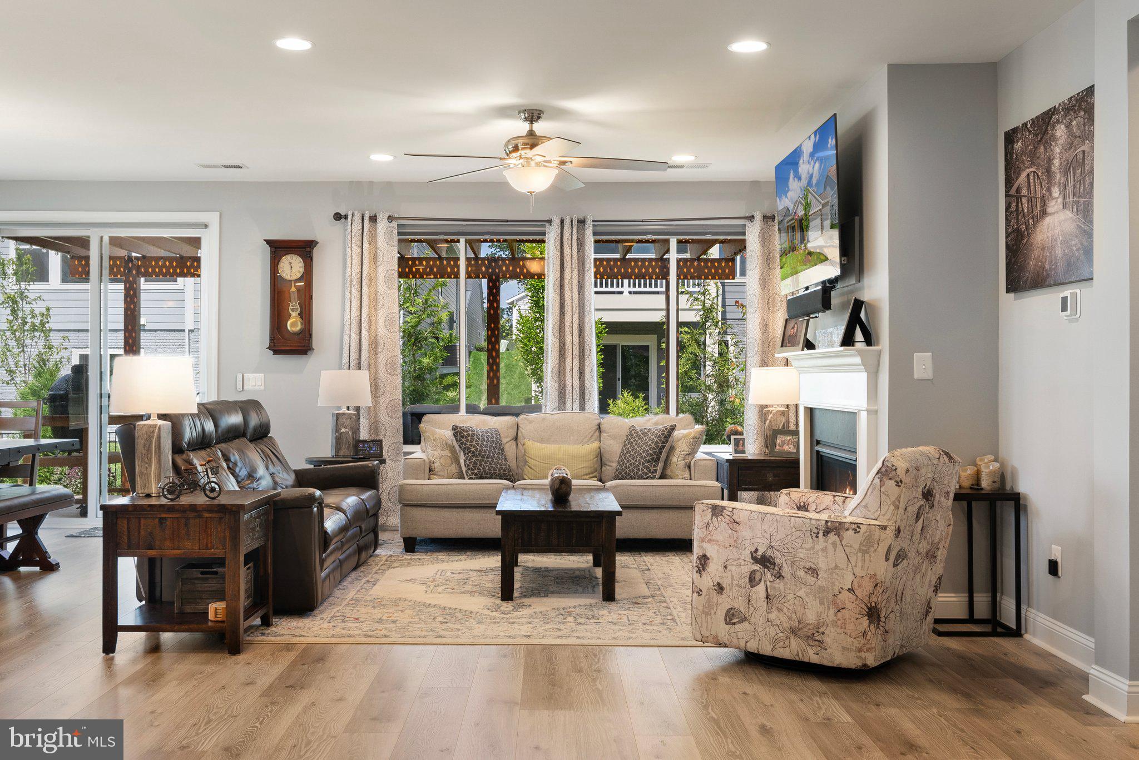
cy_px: 380
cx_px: 570
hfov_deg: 54.4
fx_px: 1108
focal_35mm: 35
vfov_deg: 37.9
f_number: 10
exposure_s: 1
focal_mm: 35
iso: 640
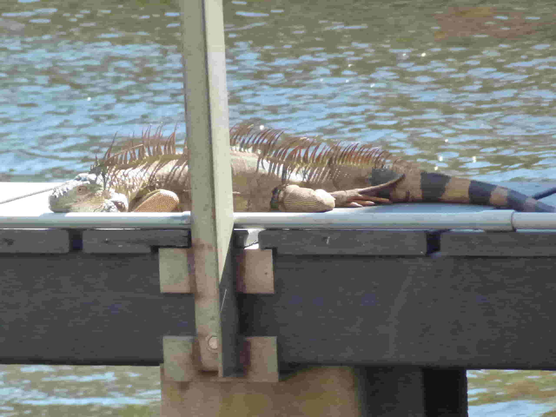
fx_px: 6618
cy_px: 208
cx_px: 278
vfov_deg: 3.6
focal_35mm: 412
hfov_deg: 4.8
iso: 1250
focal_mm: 67
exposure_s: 1/500
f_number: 5.9
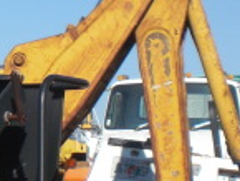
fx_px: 1166
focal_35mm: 168
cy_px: 159
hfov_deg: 11.4
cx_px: -91
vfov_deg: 8.8
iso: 64
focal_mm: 6.3
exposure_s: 1/400
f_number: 5.6
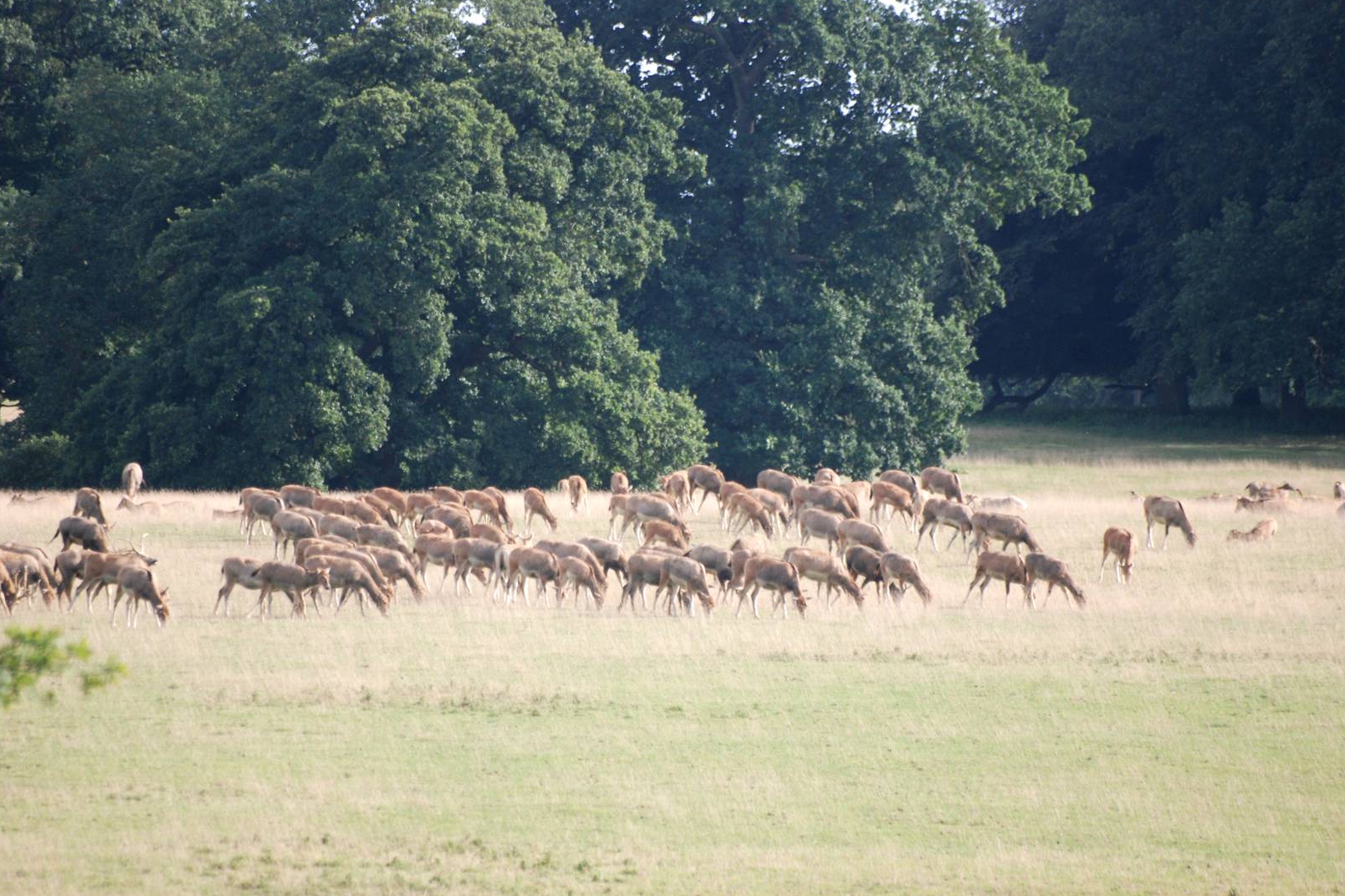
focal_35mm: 452
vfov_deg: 3.0
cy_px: 446
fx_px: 16884
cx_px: 672
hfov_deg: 4.6
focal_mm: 300
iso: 400
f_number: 5.6
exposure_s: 1/400
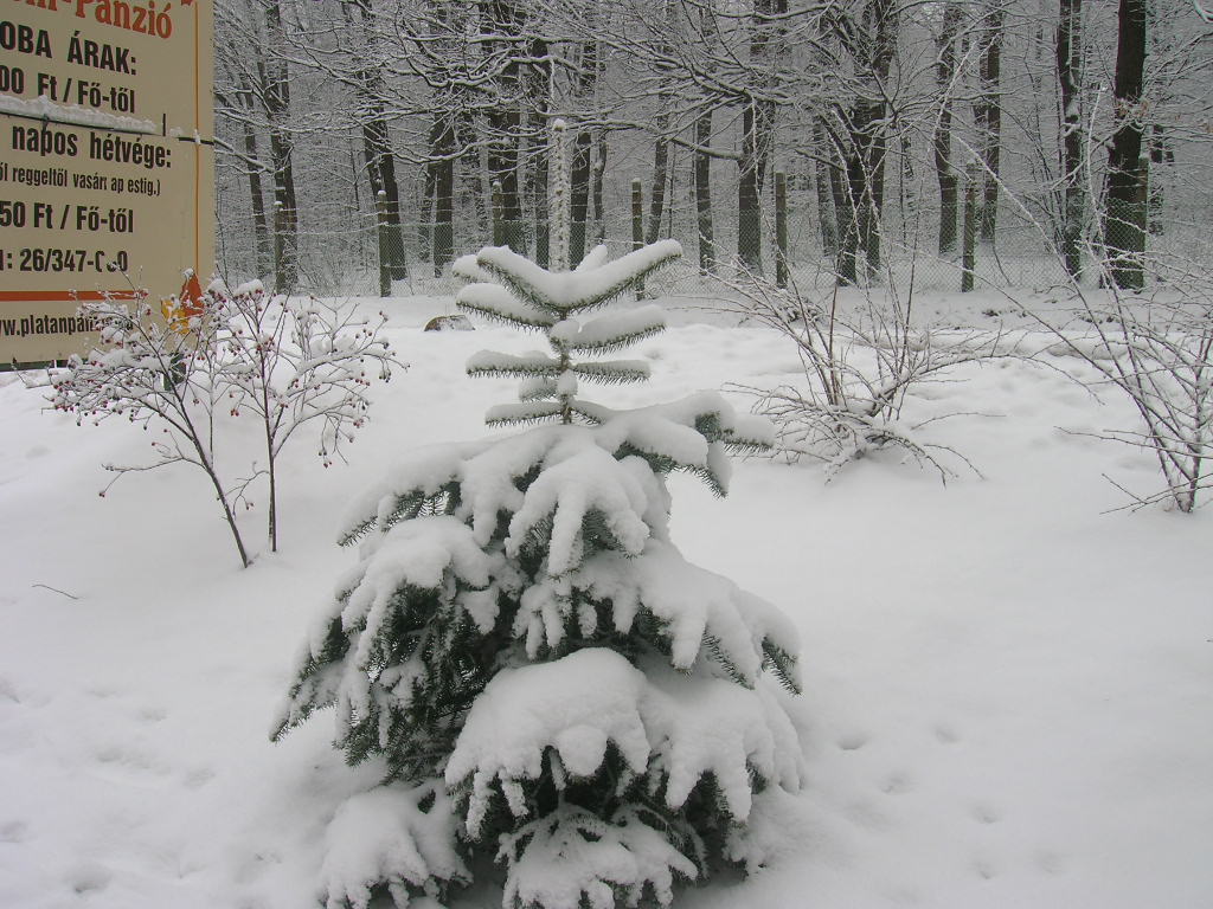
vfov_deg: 41.8
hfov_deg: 54.0
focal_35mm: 34
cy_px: 454
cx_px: 606
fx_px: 1191
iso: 50
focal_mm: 5.7
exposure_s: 1/186
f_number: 4.9
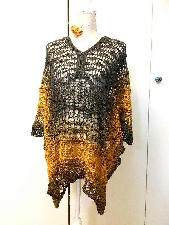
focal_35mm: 31
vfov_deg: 58.4
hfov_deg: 45.4
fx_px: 202
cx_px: 84
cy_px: 112
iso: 200
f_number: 2.4
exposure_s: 1/17
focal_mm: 3.3
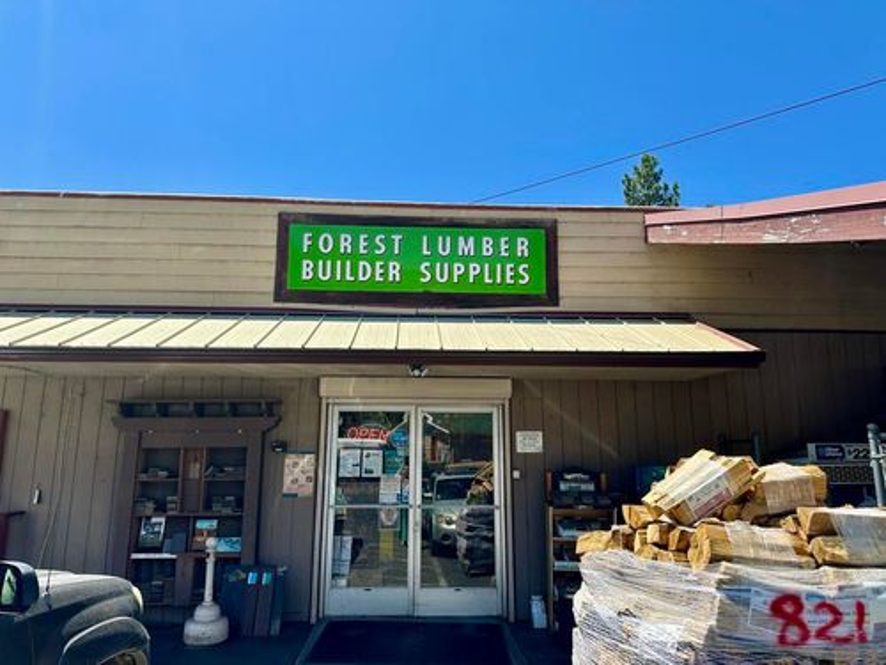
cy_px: 332
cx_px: 443
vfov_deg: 56.8
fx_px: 614
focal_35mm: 24
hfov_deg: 71.6
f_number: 1.78
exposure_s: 1/3356
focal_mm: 6.86
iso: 80
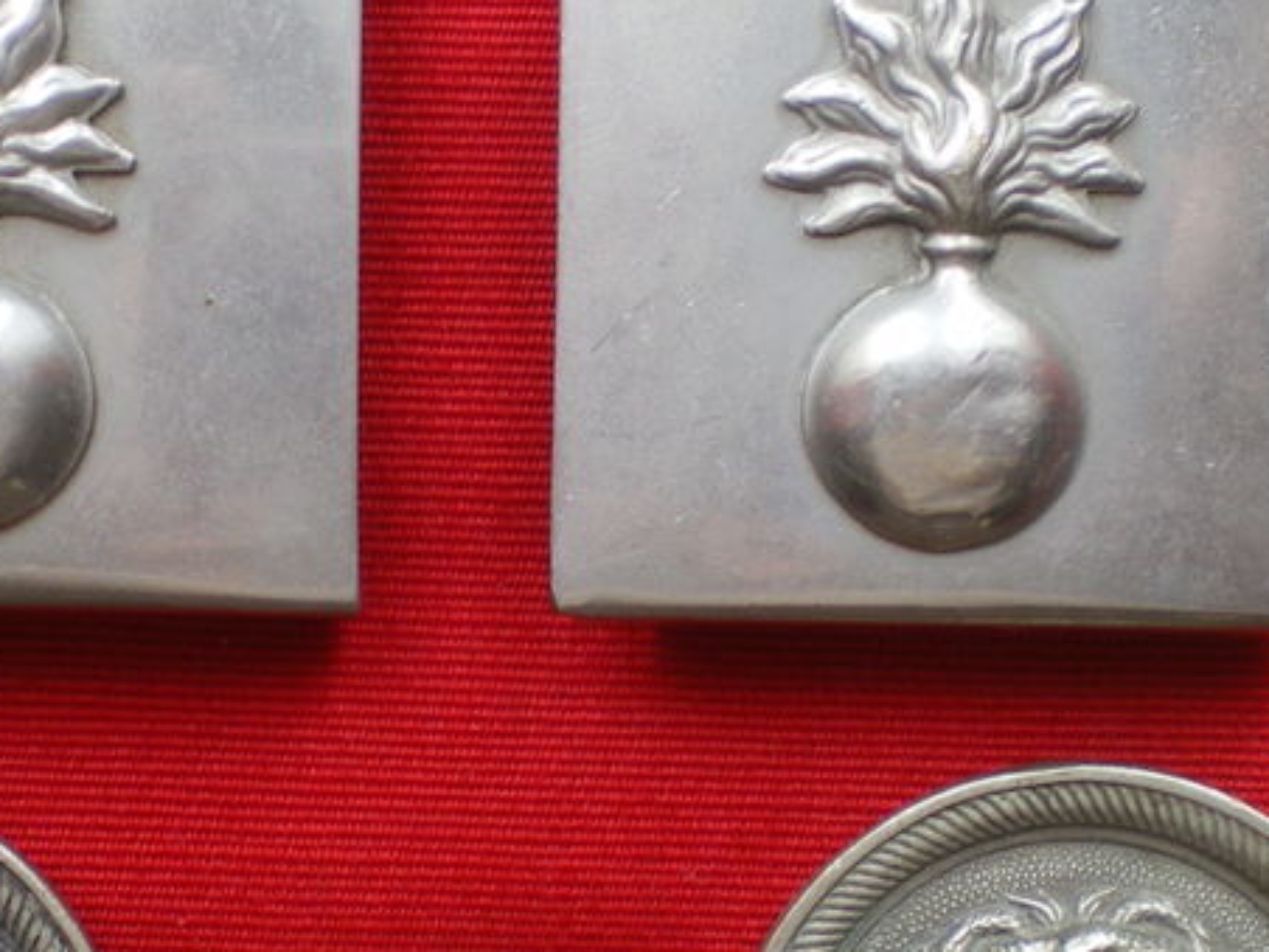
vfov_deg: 17.4
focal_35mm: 84
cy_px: 775
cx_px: 508
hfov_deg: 23.2
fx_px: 3079
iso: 100
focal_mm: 6.3
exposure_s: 1/50
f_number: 3.1
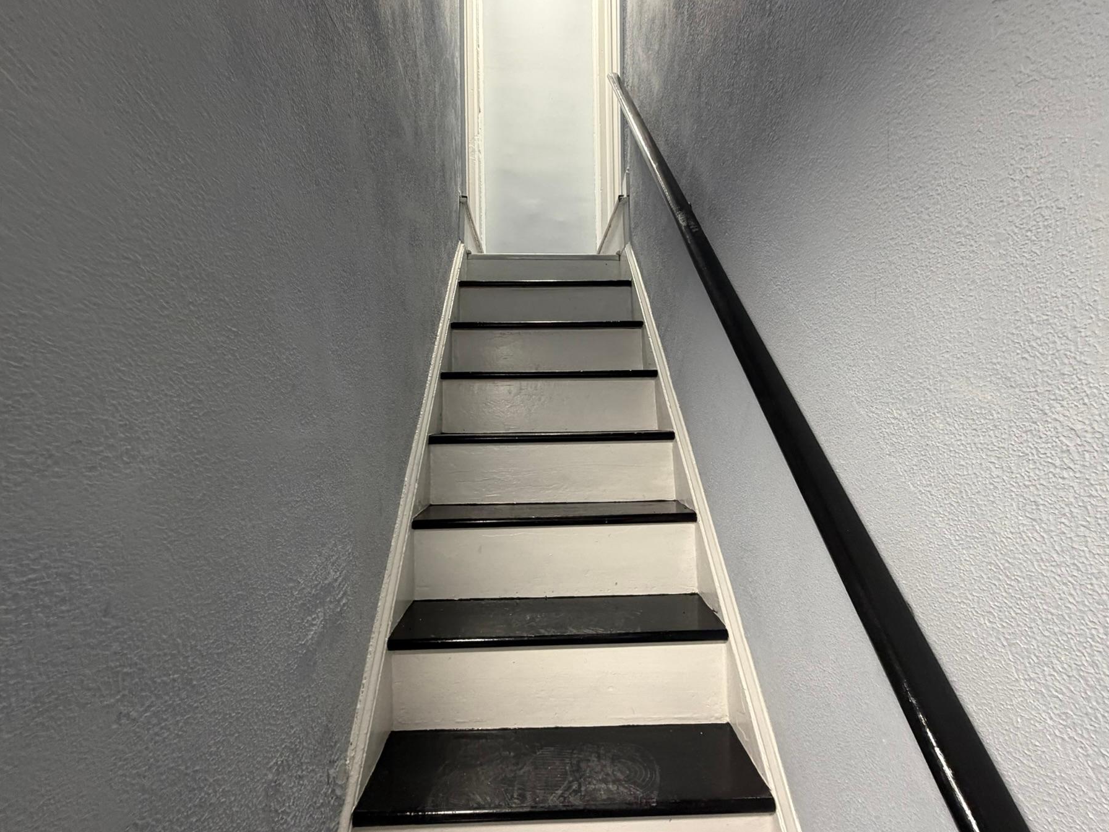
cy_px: 415
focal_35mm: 16
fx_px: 513
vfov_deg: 78.1
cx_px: 553
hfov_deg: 94.5
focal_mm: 2.22
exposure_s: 1/60
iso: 400
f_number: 2.2
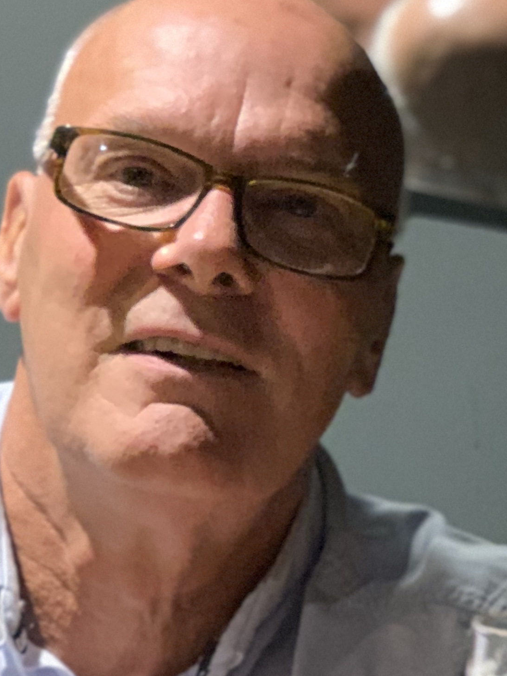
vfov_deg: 28.5
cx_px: 222
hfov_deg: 21.6
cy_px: 274
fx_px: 1328
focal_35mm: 68
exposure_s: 1/25
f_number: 2.4
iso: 640
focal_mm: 6
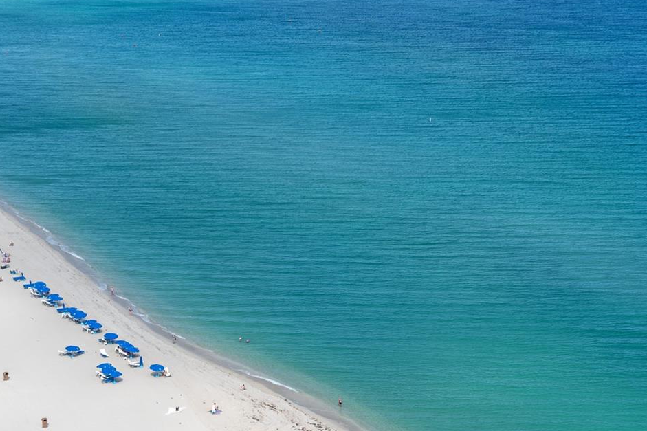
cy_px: 106
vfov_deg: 16.0
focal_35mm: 85
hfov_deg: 23.9
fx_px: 1527
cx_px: 316
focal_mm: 50
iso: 100
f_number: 9
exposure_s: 1/50
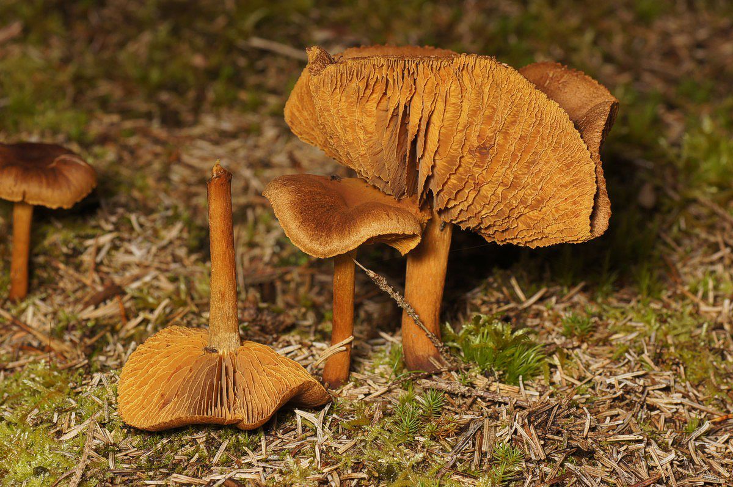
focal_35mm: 135
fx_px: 2745
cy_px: 244
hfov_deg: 15.2
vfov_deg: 10.1
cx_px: 366
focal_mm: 90
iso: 100
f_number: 9
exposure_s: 1/160
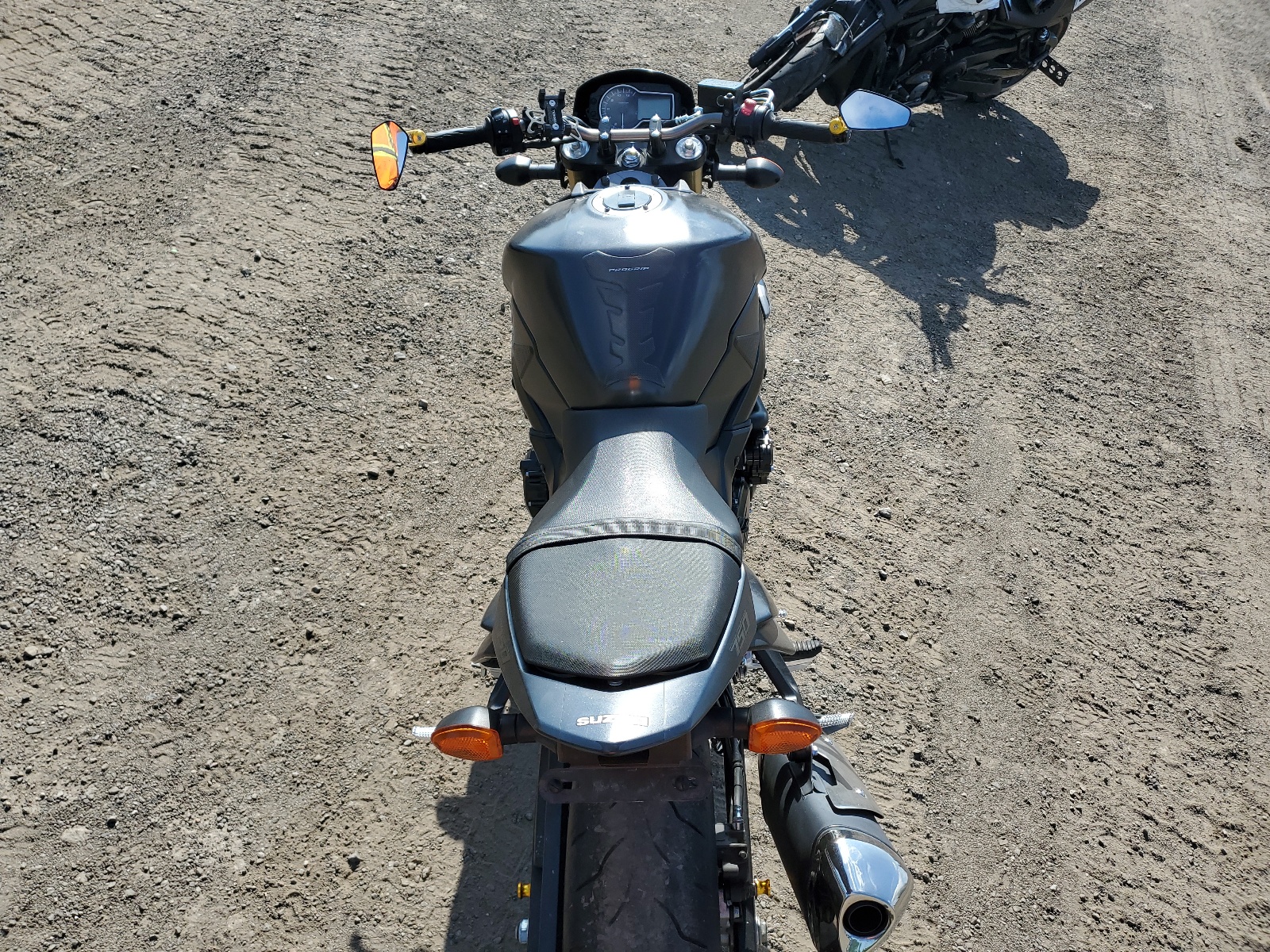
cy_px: 476
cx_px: 635
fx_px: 954
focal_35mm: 26
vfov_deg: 53.1
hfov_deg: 67.3
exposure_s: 1/2500
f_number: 1.5
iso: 50
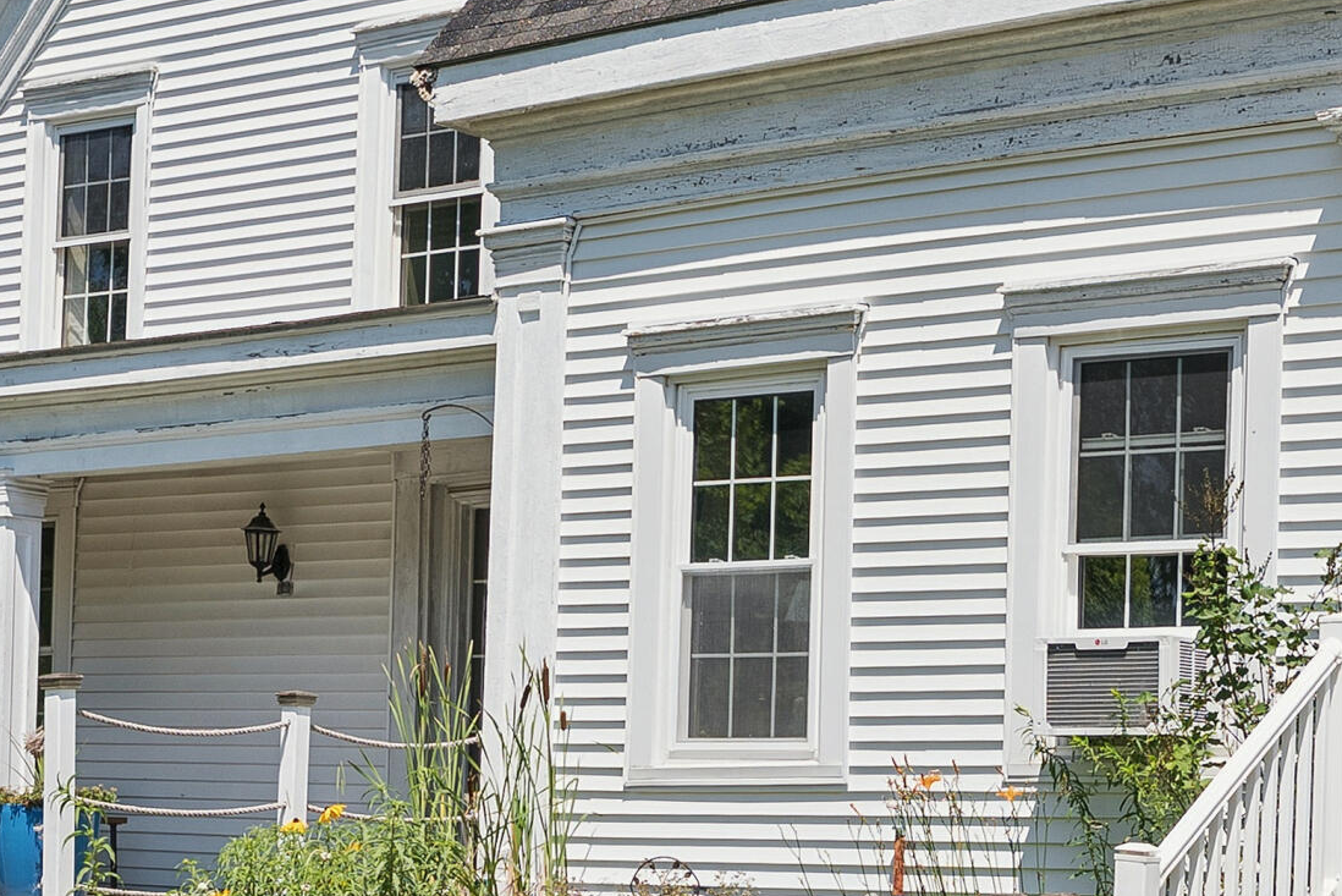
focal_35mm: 82
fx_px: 3058
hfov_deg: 24.7
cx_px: 744
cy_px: 541
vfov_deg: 16.7
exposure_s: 1/640
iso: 320
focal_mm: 30
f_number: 7.1
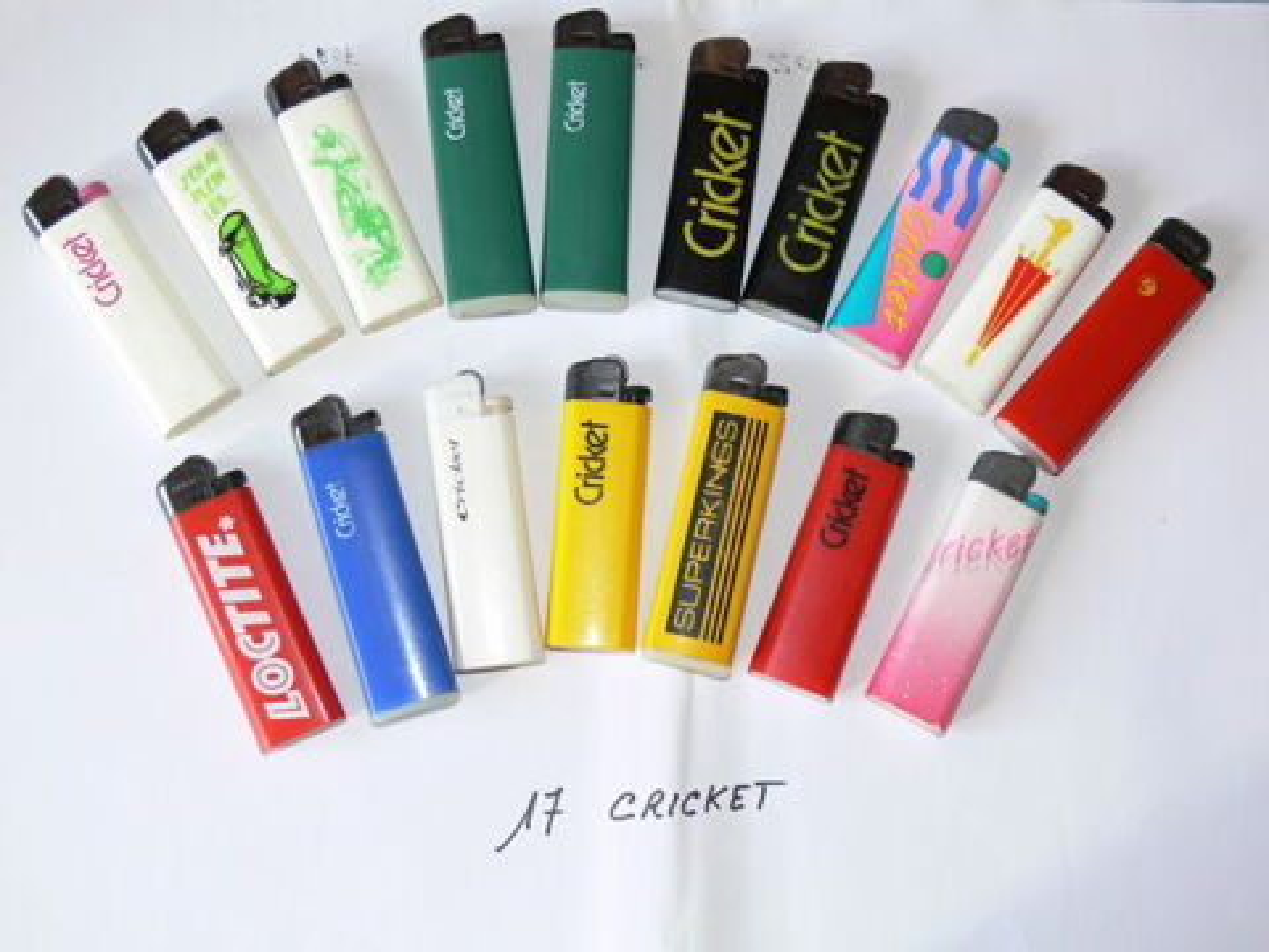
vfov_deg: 35.1
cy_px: 476
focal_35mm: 41
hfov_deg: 45.8
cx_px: 634
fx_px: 1503
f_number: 2.8
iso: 80
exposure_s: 1/30
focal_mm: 8.5
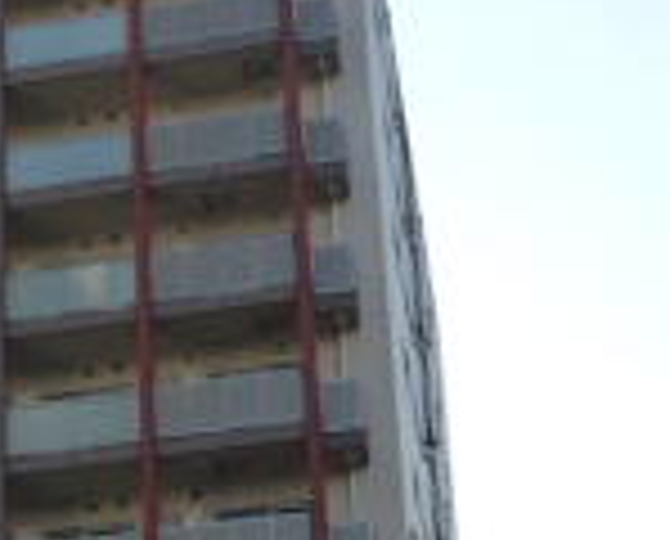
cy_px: 738
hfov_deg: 16.1
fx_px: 2326
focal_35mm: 117
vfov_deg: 12.7
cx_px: 27
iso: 160
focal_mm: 5
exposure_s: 1/400
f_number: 3.1
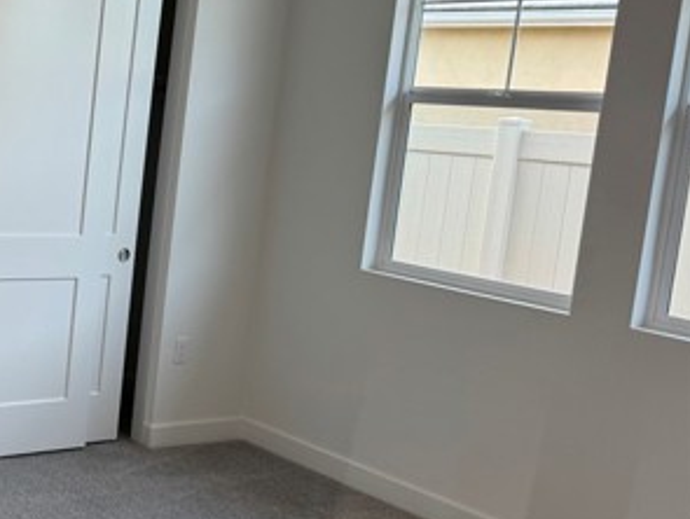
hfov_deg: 32.8
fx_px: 1038
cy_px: 231
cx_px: -44
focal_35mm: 52
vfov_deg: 28.1
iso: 80
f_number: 1.78
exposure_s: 1/149
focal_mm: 6.76
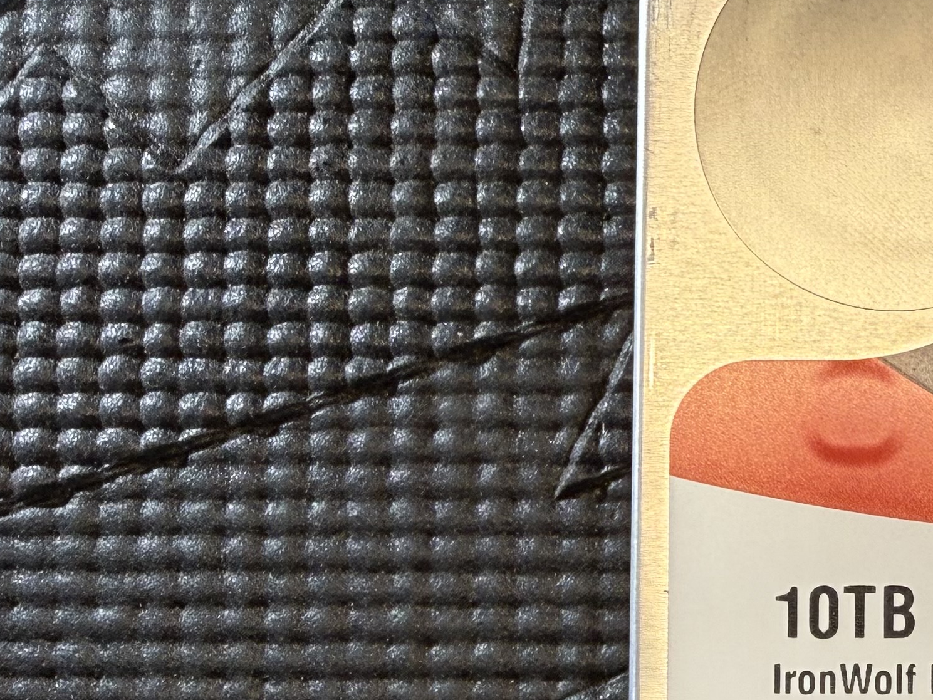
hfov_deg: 25.6
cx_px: 1210
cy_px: 627
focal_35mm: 65
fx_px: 1752
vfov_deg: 22.1
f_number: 2.2
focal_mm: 2.22
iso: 64
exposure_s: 1/120
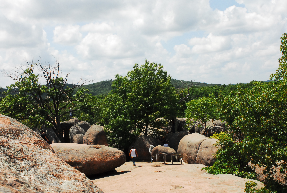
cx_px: 144
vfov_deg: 32.0
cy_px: 96
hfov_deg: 46.3
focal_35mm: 42
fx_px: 336
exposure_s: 1/500
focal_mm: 28
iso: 900
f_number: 16
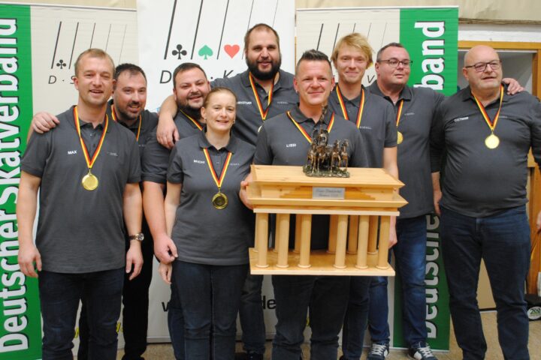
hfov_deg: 61.9
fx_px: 451
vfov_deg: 43.6
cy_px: 180
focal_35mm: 30
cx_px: 270
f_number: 3.8
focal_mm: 20
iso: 640
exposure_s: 1/30
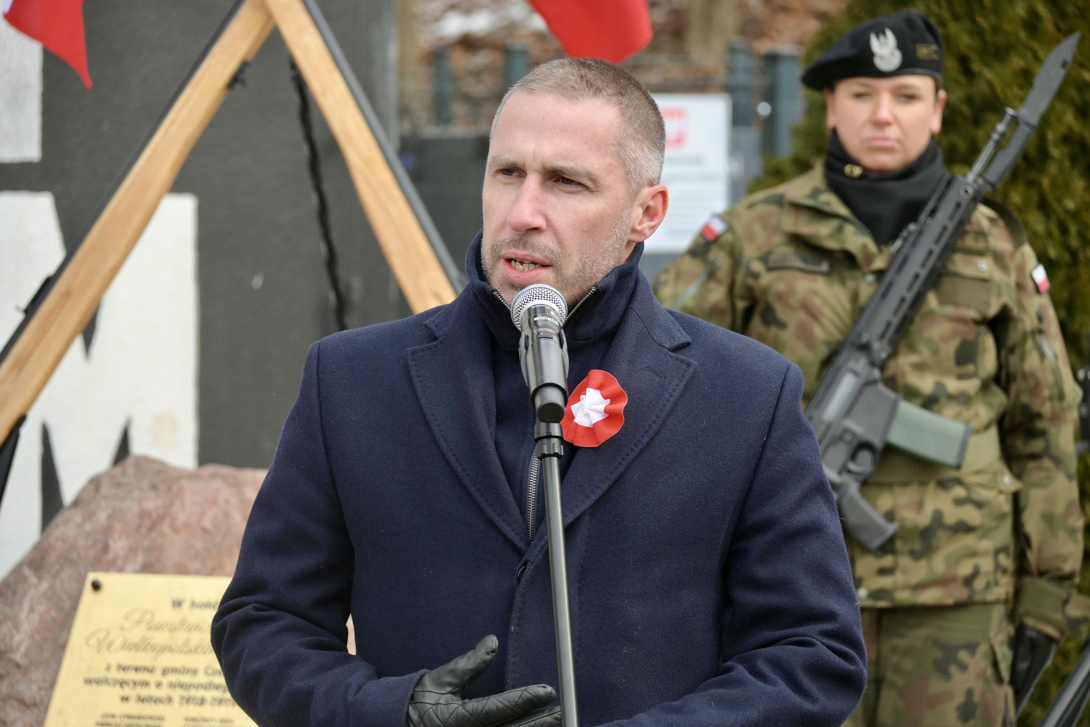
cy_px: 364
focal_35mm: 165
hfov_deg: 12.5
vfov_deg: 8.3
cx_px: 545
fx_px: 4995
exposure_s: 1/320
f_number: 5
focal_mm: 110
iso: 200
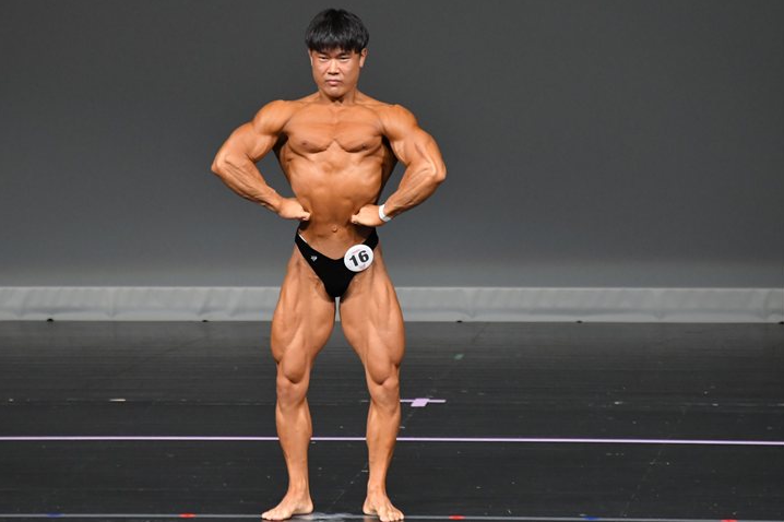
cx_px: 365
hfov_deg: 5.1
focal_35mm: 405
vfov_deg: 3.4
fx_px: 8816
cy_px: 242
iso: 4000
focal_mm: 250
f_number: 5.6
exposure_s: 1/400
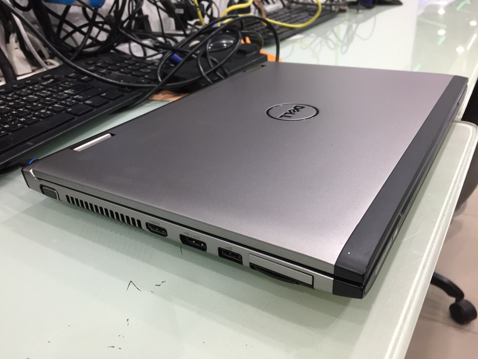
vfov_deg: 48.2
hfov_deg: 61.7
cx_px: 239
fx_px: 400
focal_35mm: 29
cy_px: 180
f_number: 2.2
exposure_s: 1/33
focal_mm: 4.15
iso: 125
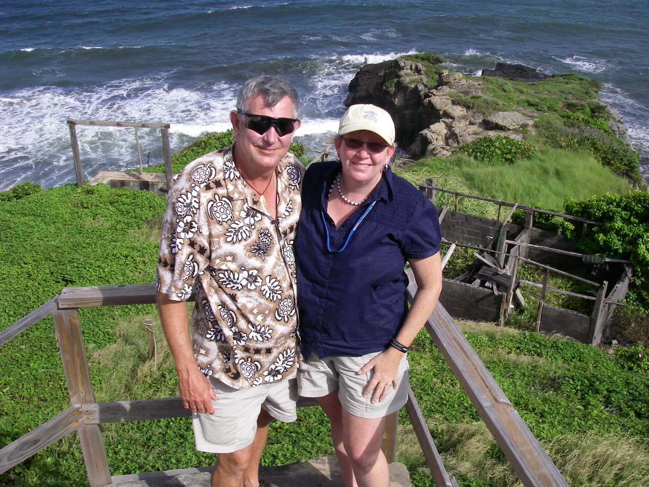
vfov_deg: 37.7
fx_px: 712
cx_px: 324
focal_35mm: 38
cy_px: 244
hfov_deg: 49.0
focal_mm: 6.3
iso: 64
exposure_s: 1/250
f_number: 6.6
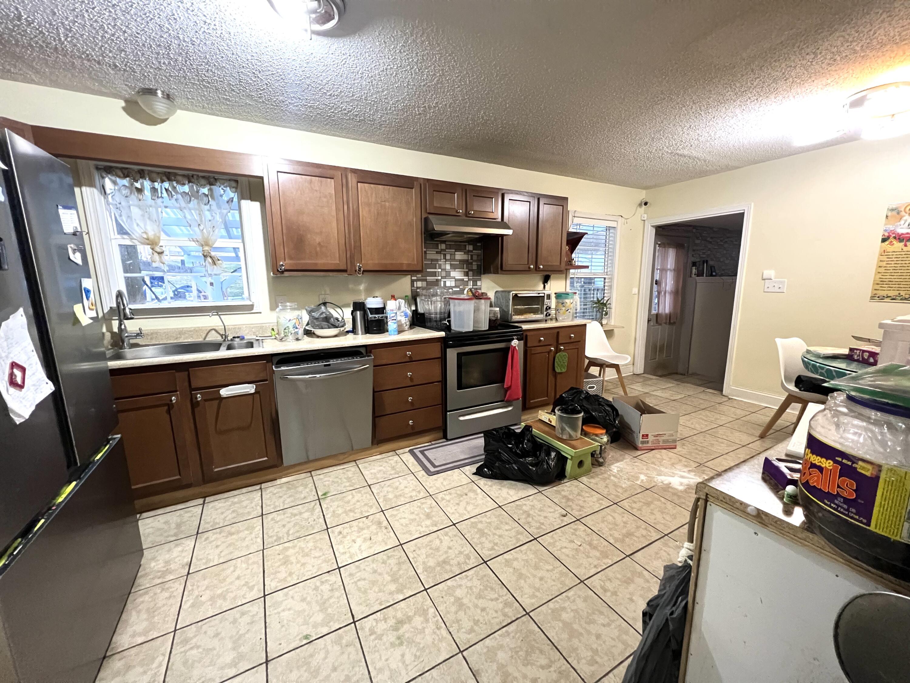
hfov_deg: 106.2
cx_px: 455
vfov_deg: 89.9
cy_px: 342
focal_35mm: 13
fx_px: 342
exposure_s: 1/60
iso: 800
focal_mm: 1.57
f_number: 1.8
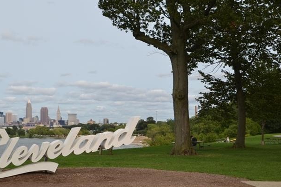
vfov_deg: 22.2
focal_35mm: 61
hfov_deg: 32.4
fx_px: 476
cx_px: 80
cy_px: 113
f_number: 7.1
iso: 100
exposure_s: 1/200
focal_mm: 24
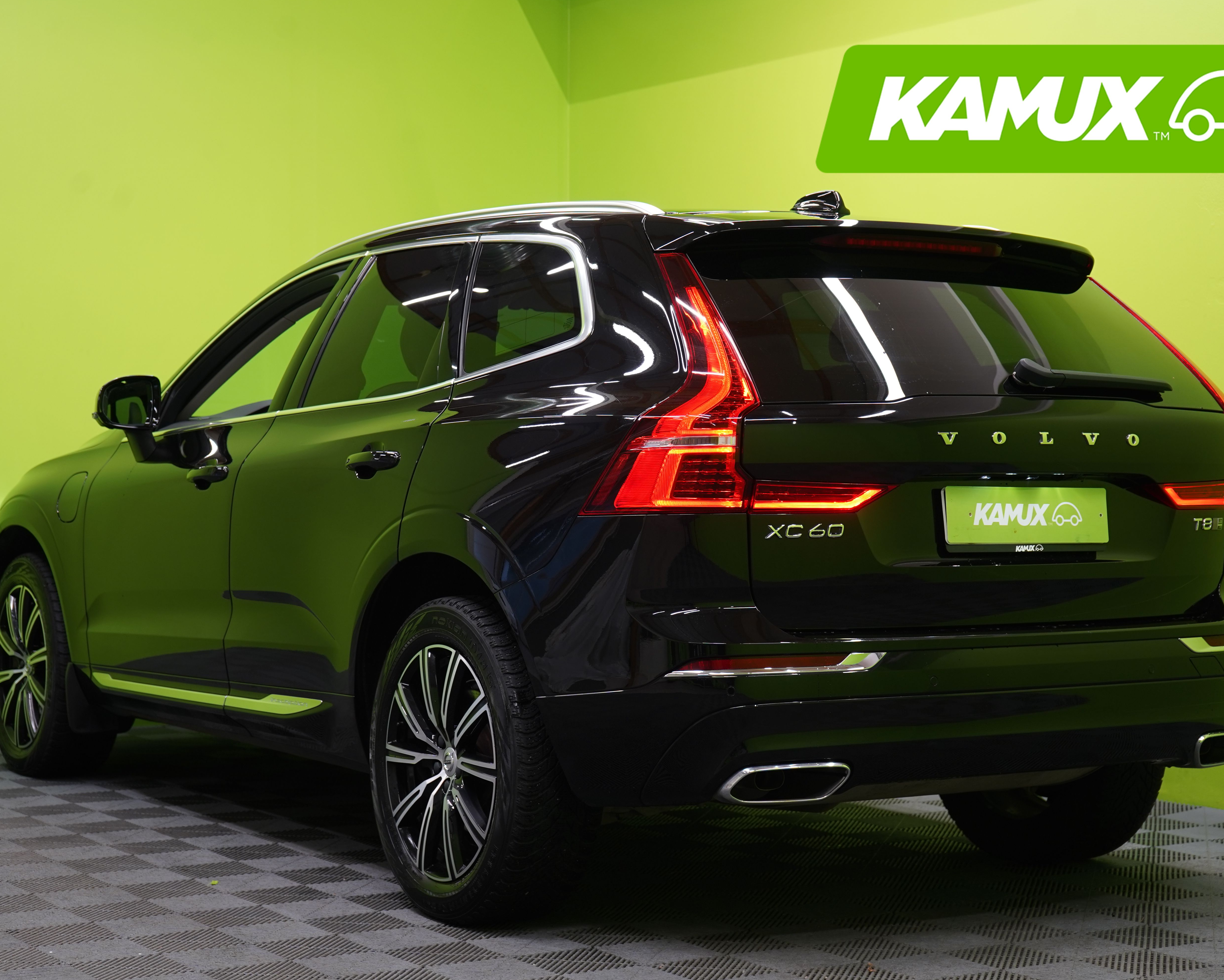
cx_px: 629
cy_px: 494
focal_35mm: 64
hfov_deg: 29.6
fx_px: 2319
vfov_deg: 23.8
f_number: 5.6
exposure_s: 1/25
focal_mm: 56
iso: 400
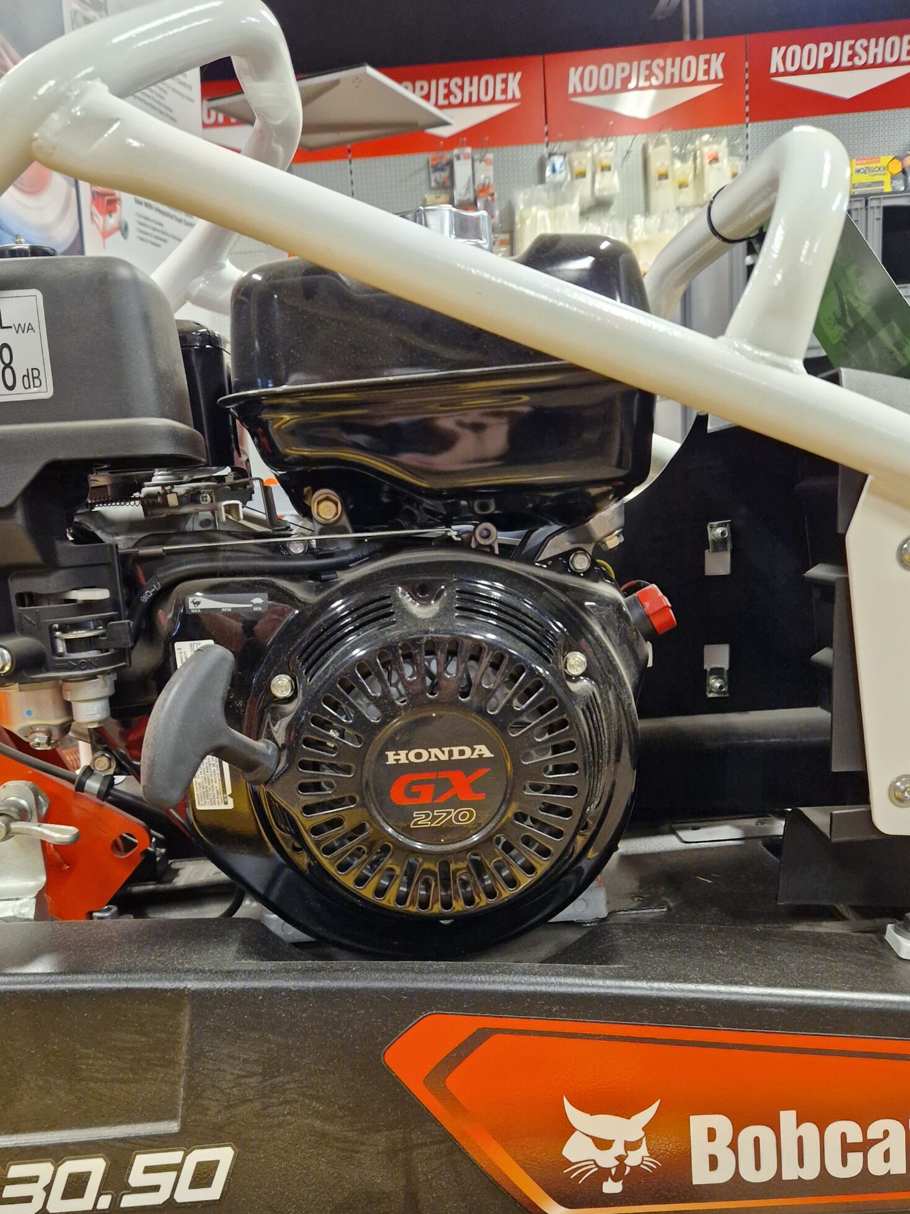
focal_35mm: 30
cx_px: 391
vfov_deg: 59.7
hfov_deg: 46.7
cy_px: 693
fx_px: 1052
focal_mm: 5.4
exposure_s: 1/100
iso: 500
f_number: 1.8
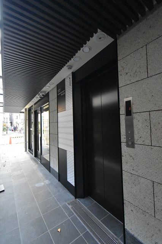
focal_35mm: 15
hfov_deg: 77.3
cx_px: 81
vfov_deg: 100.4
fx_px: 101
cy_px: 122
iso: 8000
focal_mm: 10
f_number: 4.5
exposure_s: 1/60
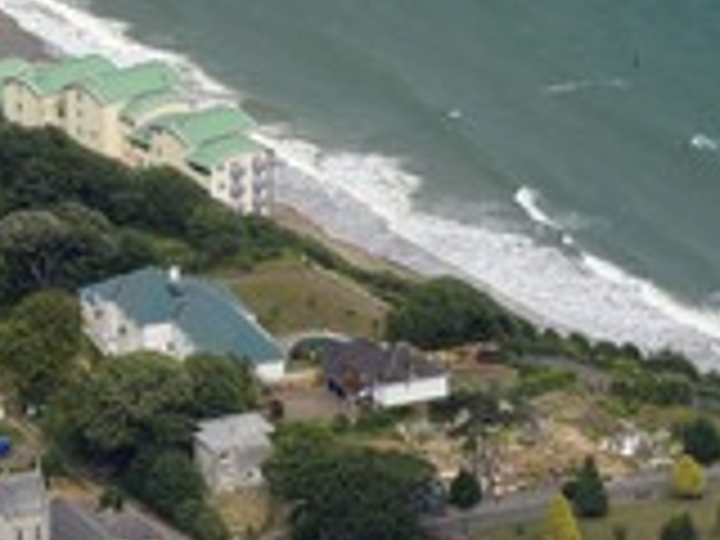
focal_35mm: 430
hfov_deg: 4.6
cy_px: -58
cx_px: 234
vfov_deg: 3.5
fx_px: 8944
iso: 400
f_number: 10
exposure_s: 1/800
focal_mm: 170
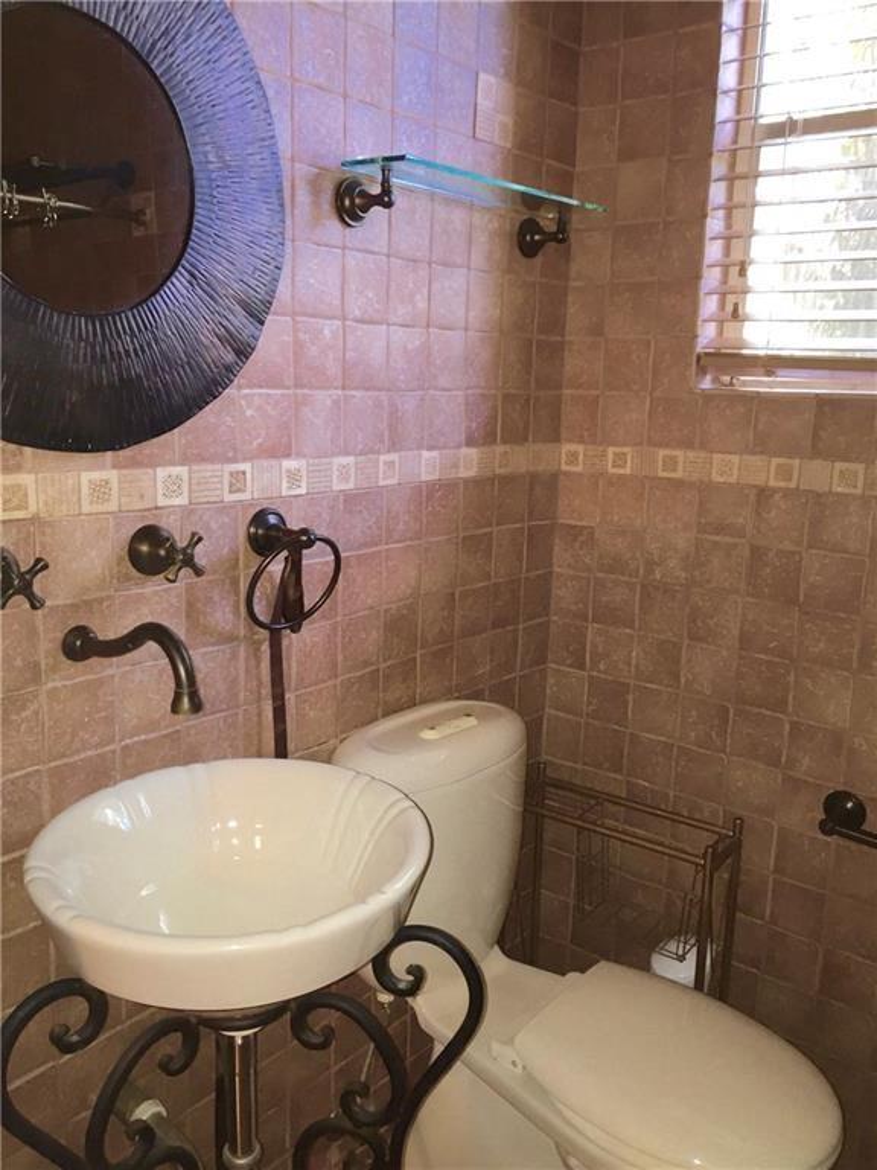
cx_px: 438
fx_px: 980
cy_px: 585
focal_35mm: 29
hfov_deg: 48.2
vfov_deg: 61.7
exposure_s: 1/20
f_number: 2.2
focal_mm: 4.15
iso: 100
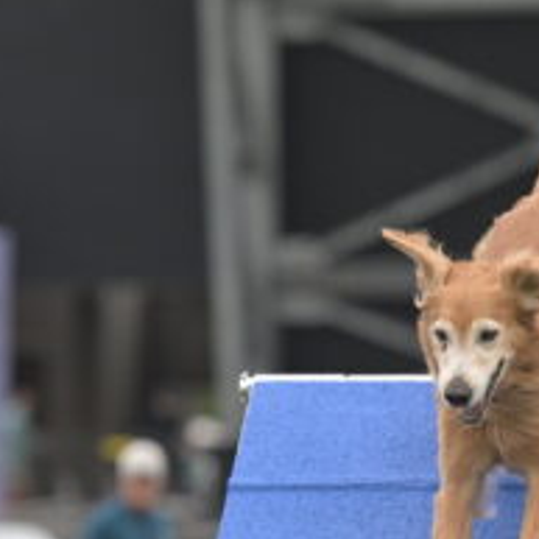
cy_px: 359
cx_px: 494
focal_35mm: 528
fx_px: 9301
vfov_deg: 3.3
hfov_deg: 3.3
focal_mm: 200
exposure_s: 1/2500
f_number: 4
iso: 640
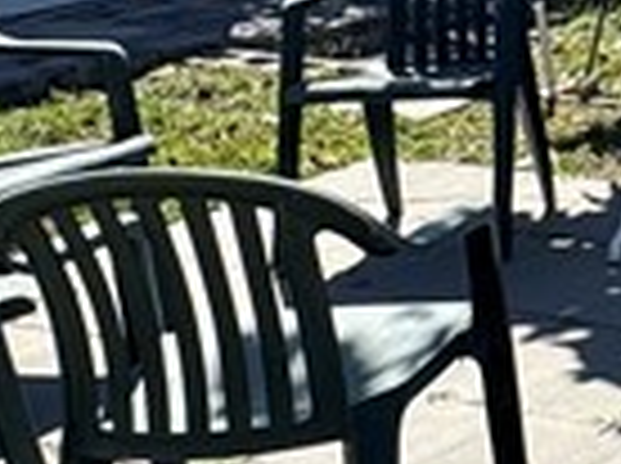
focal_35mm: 104
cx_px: 1350
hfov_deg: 14.6
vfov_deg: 13.5
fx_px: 1862
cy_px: -194
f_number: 2.2
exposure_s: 1/720
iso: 40
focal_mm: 2.22
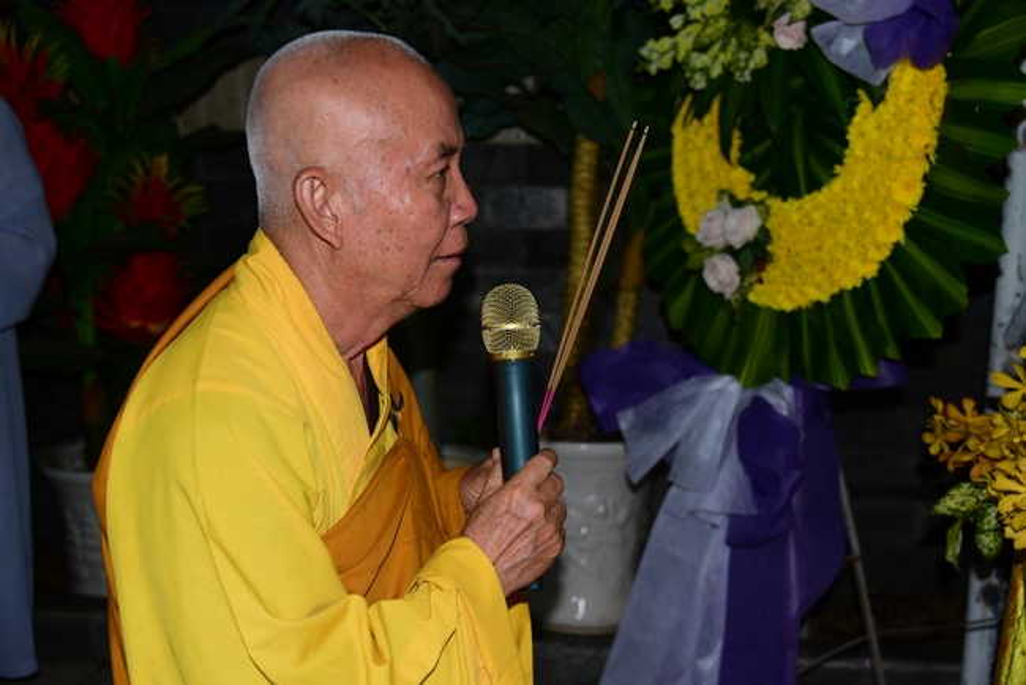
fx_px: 1140
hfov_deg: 48.4
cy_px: 342
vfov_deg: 33.4
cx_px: 513
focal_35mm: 40
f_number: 4
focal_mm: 40
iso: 320
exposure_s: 1/60
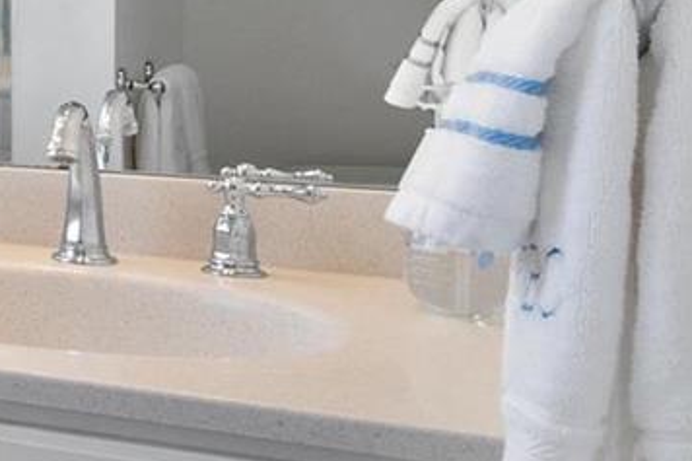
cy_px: 51
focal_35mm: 81
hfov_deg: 17.2
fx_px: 1556
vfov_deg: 16.6
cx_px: -735
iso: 400
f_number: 8
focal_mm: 9
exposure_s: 1/15
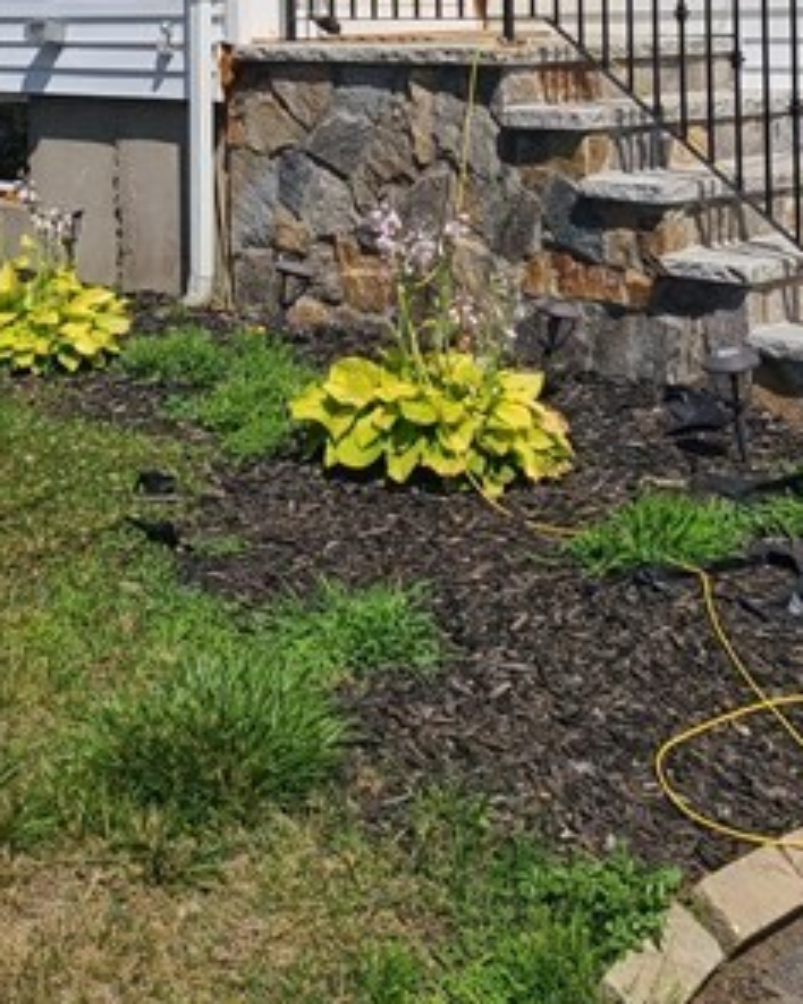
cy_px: -48
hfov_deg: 23.1
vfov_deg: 26.8
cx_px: 408
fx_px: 1961
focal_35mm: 66
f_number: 1.8
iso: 40
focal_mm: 5.4
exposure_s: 1/5328
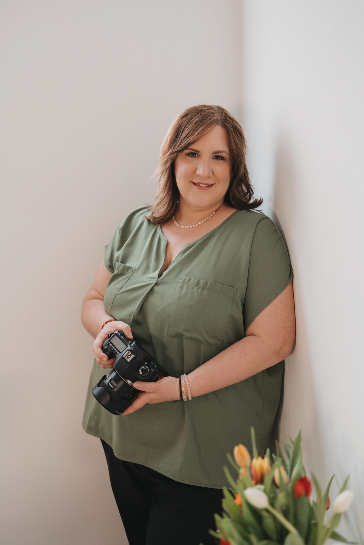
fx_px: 758
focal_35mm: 50
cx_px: 182
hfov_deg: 27.0
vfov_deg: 39.6
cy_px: 272
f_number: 1.8
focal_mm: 50
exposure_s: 1/250
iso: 800
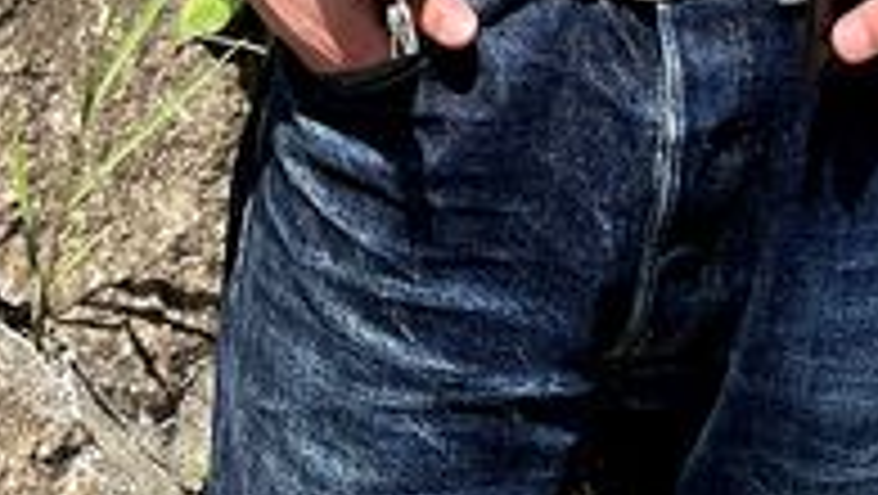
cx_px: 369
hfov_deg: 24.4
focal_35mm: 87
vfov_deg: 12.7
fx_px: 2027
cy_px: -378
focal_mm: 4.2
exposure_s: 1/1595
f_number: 1.6
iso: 32
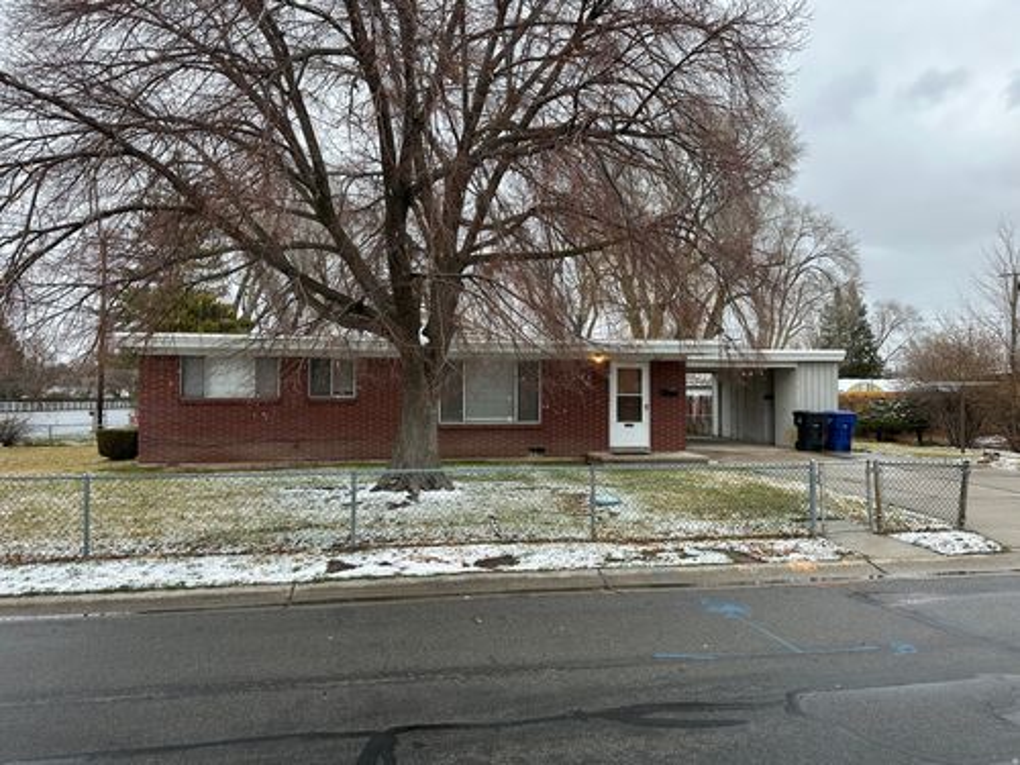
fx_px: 707
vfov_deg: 56.8
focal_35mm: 24
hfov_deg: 71.6
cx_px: 510
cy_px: 382
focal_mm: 6.86
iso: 80
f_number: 1.78
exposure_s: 1/475
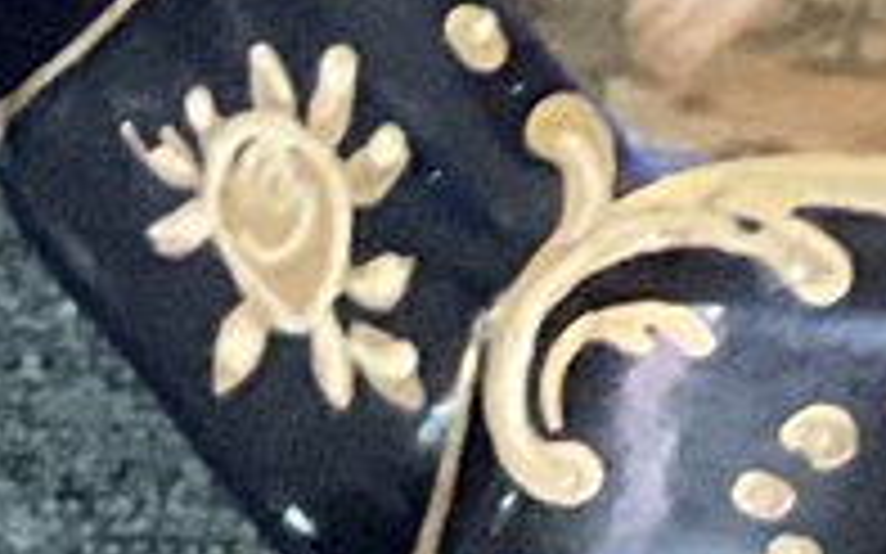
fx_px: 5697
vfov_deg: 5.3
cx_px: 2746
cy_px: -993
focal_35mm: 236
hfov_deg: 7.7
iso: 500
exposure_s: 1/30
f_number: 1.8
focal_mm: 3
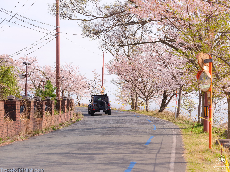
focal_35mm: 87
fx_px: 578
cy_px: 86
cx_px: 115
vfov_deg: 17.0
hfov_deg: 22.5
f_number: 5.6
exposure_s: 1/320
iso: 200
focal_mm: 110
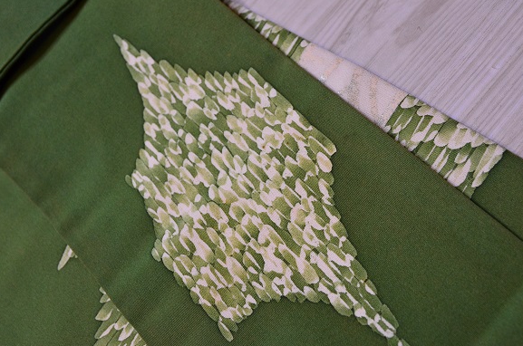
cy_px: 174
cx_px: 266
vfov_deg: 25.9
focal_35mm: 52
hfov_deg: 38.3
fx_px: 754
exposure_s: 1/100
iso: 800
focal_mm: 34
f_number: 5
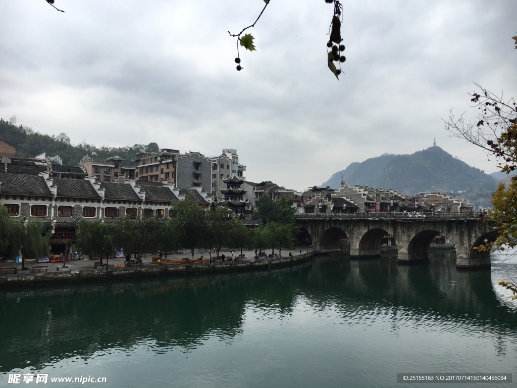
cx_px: 258
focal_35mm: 29
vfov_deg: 48.2
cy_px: 194
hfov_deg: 61.7
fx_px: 433
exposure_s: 1/712
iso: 25
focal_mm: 4.15
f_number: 2.2
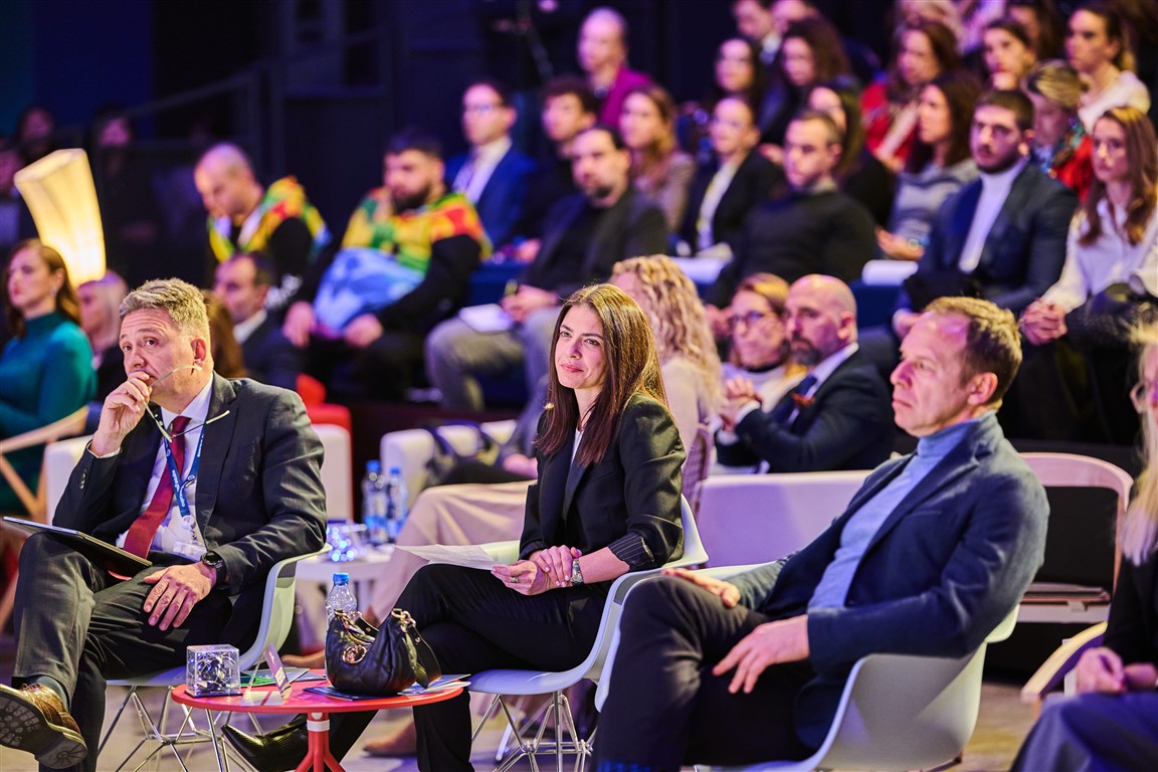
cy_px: 386
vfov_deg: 10.2
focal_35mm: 135
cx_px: 579
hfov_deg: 15.2
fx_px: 4342
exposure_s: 1/160
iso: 1000
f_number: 1.8
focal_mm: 135
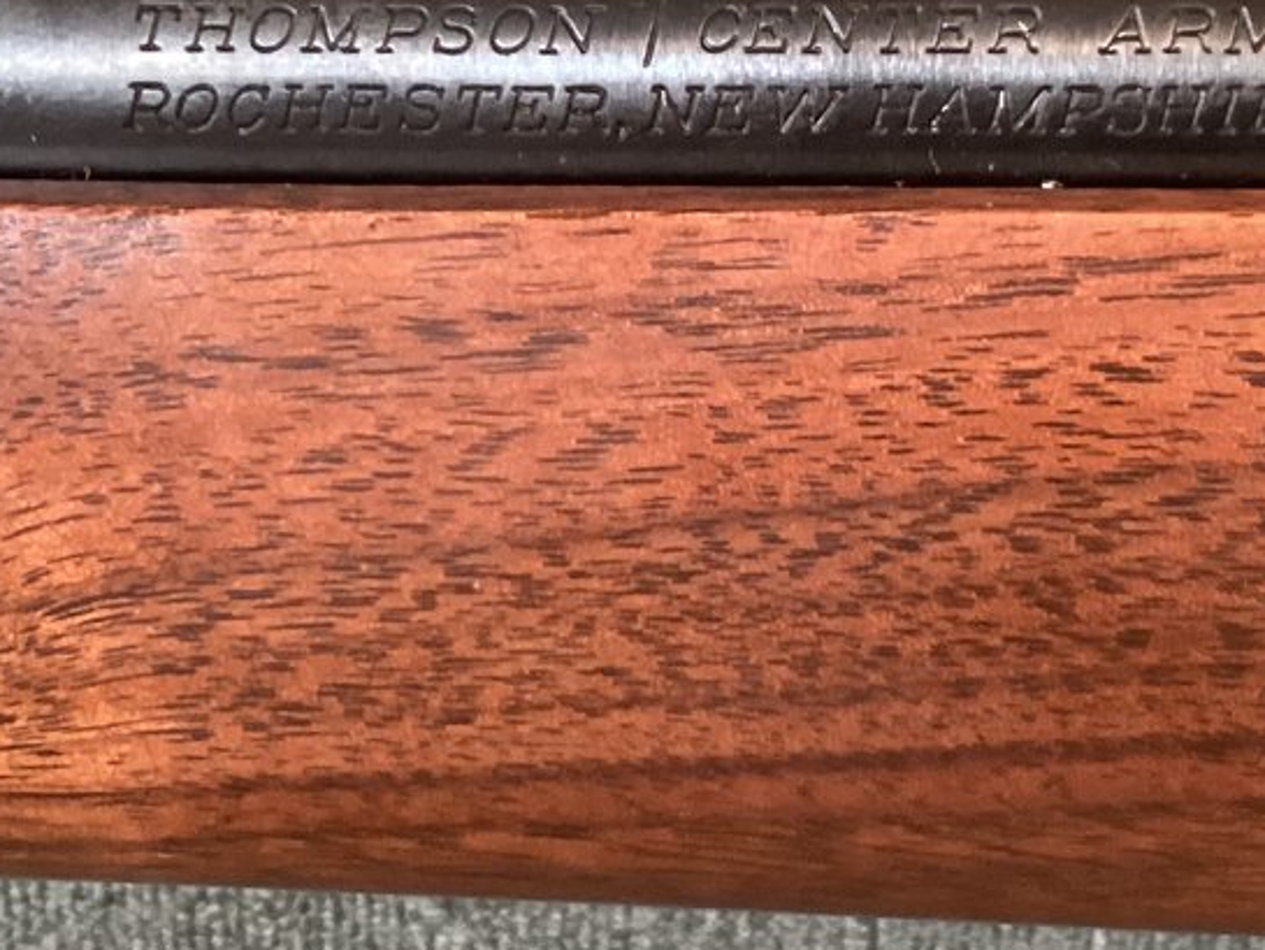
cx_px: 837
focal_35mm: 86
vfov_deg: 17.1
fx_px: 3143
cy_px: 331
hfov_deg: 22.7
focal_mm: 3.3
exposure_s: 1/40
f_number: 2.4
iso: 400
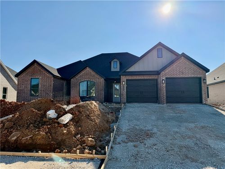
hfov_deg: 71.6
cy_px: 84
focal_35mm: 24
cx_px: 112
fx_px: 156
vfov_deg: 56.8
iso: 80
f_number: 1.78
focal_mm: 6.76
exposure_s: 1/6173
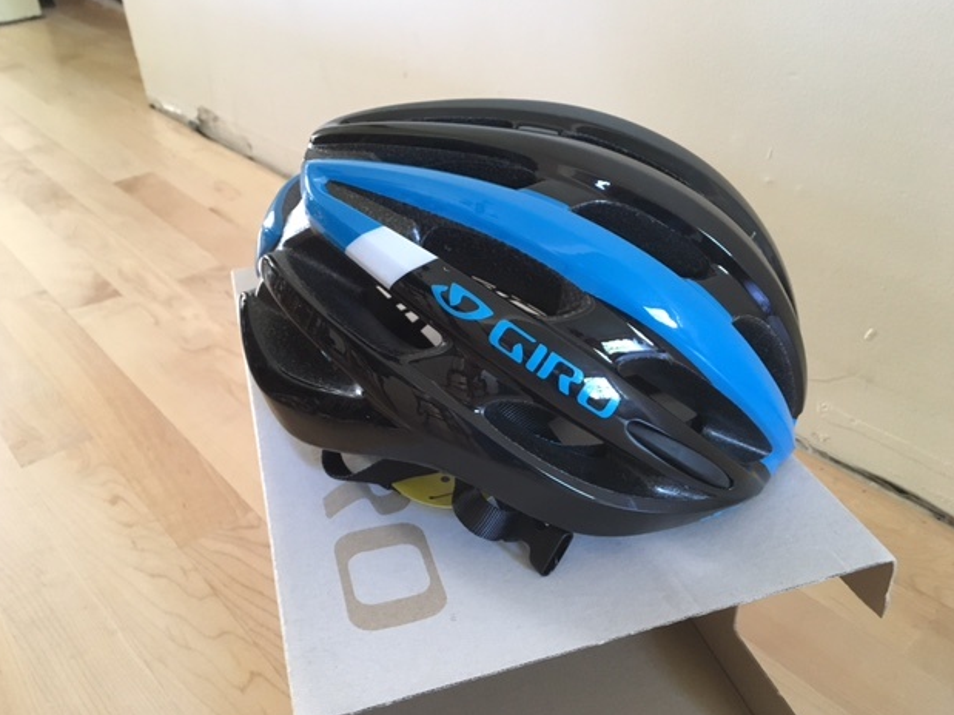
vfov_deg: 46.8
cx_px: 473
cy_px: 362
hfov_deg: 60.0
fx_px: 827
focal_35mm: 30
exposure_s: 1/20
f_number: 2.2
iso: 200
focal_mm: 4.15
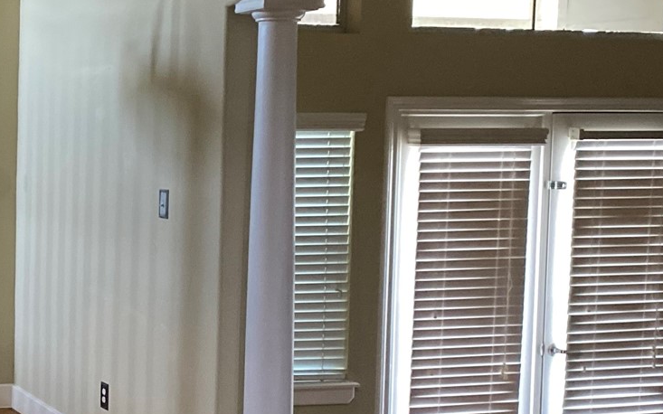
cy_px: 239
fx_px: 1391
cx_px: -142
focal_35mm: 77
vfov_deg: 16.9
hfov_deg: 24.2
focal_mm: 4.25
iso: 500
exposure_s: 1/60
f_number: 1.8
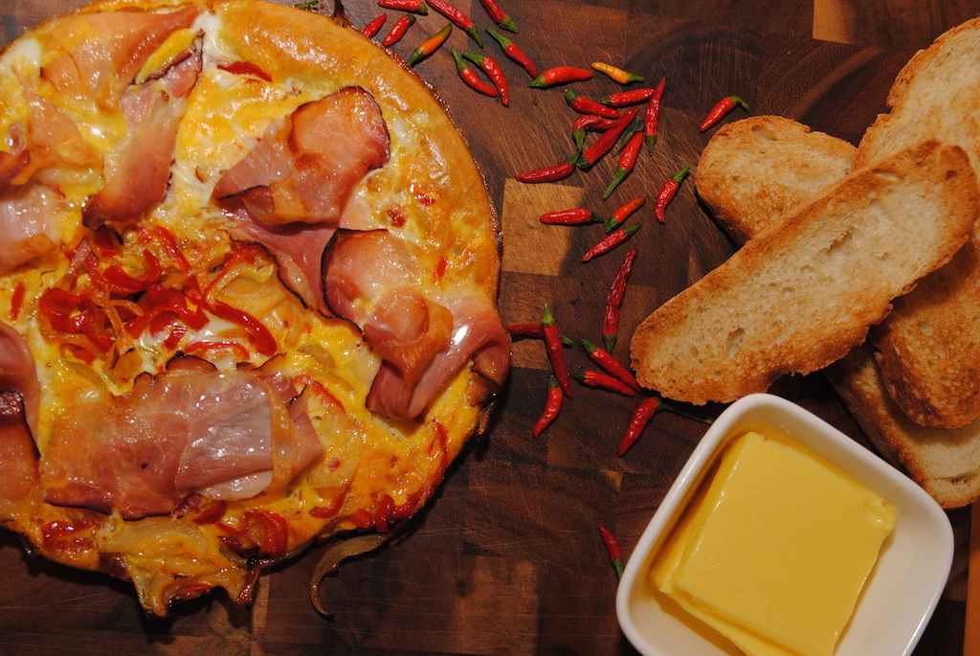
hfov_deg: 37.8
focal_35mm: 52
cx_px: 490
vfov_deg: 25.8
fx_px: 1431
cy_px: 328
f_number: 3.5
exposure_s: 1/200
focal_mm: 35
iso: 400
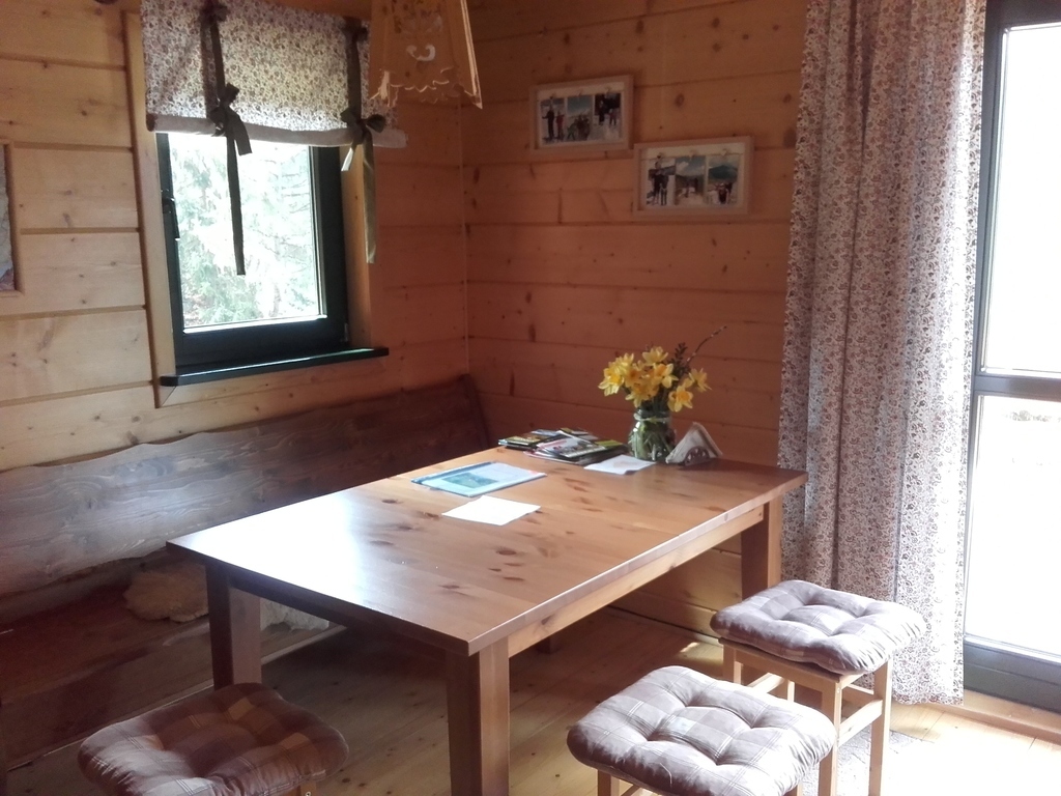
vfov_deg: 45.4
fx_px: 950
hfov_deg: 58.4
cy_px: 398
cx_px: 530
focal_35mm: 31
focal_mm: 3.3
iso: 110
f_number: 2.2
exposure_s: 1/20
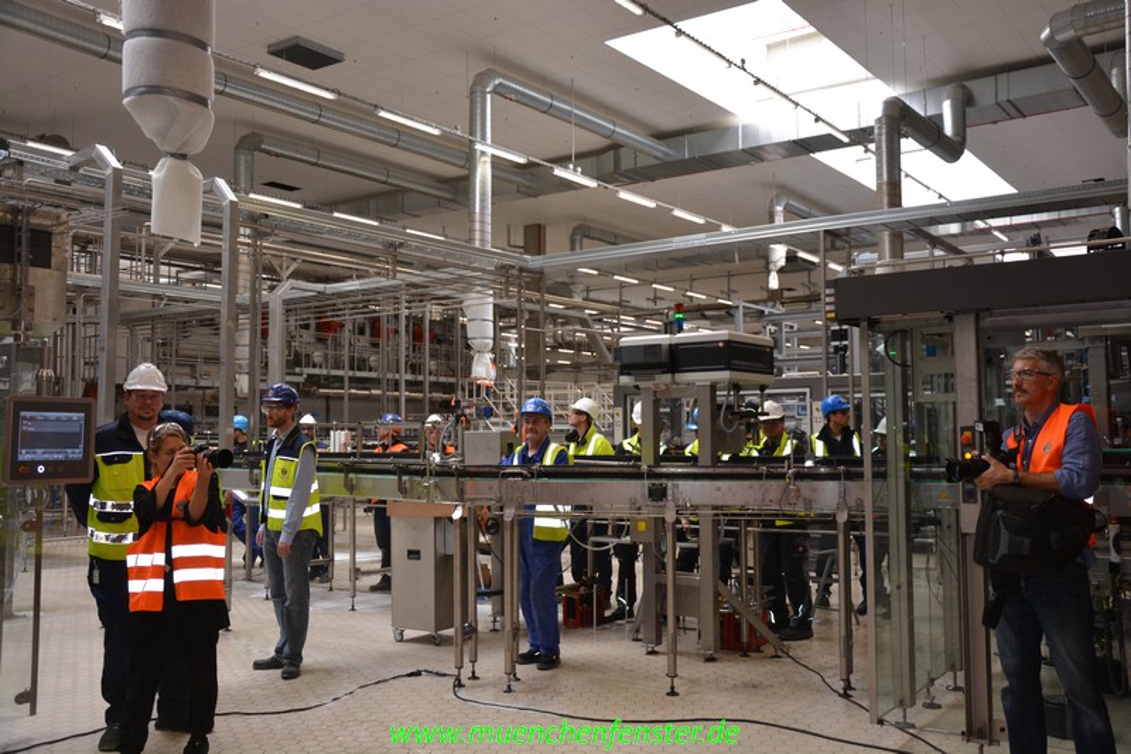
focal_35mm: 33
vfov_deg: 40.0
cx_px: 566
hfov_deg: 57.2
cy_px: 377
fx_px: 1036
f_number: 3.8
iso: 400
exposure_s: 1/100
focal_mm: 22
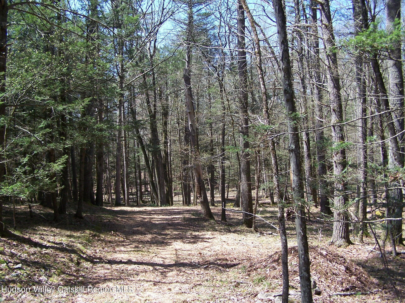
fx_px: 445
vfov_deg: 37.7
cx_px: 202
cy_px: 152
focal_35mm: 38
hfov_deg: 49.0
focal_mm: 6.3
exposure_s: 1/320
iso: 80
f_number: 2.8
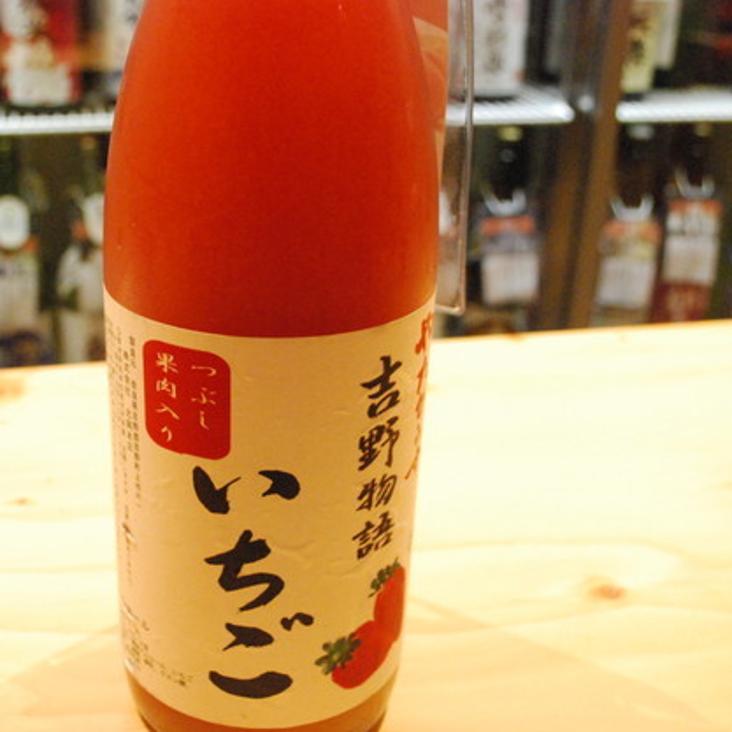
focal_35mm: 47
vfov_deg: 36.1
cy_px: 370
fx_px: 1124
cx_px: 267
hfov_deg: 35.8
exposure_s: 1/100
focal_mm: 24
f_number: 5
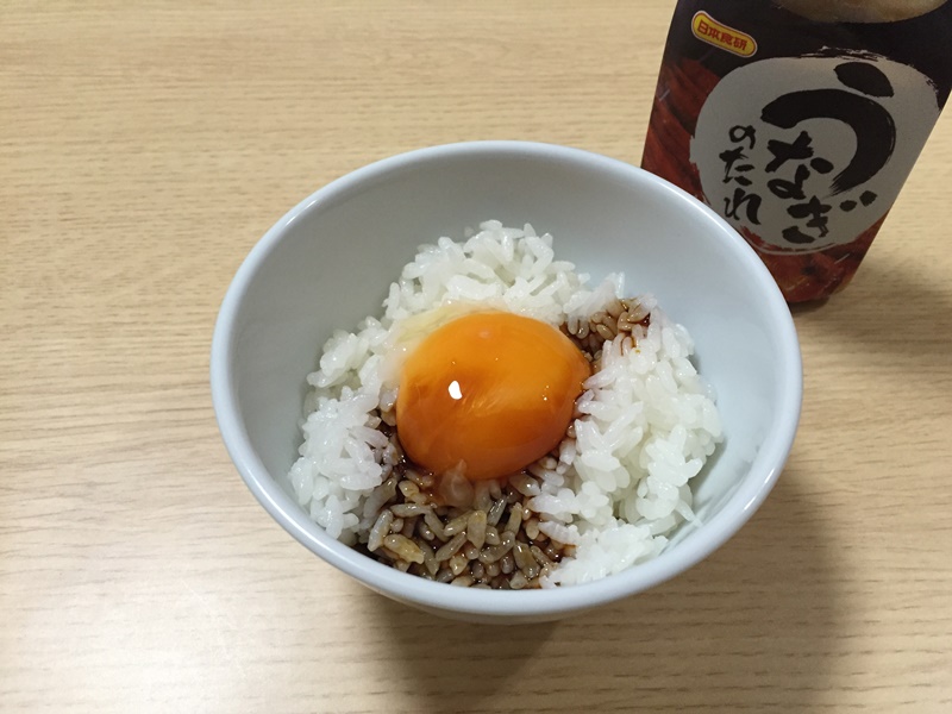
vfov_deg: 48.2
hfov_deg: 61.7
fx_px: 798
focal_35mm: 29
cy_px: 357
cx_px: 476
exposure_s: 1/30
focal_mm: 4.15
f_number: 2.2
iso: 160
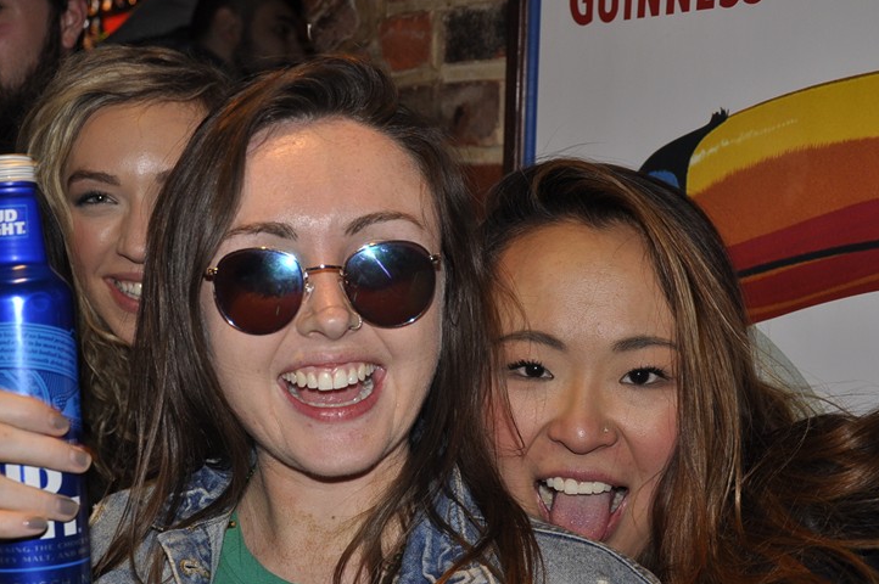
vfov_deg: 24.9
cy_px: 365
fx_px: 1317
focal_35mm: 54
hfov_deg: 36.6
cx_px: 309
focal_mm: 26
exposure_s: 1/60
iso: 400
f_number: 4
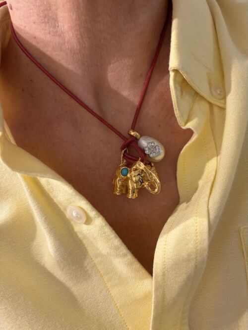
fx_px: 248
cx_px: 124
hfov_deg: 53.0
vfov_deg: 67.3
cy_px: 165
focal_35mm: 26
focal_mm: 5.96
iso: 125
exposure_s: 1/50
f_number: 1.6
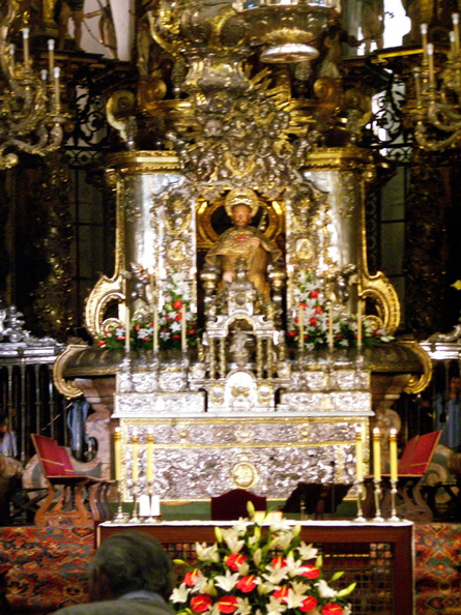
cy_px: 308
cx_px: 230
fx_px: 2701
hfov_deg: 9.8
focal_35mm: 152
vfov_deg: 13.0
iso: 400
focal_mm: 25.2
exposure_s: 1/15
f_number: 3.2
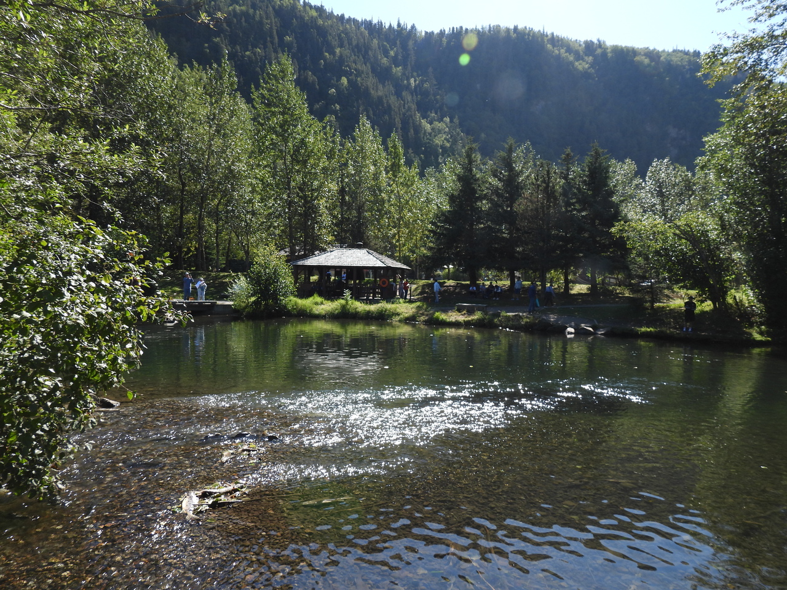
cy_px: 295
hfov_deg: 71.6
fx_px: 546
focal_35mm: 24
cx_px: 394
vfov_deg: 56.8
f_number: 2.8
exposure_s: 1/800
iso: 100
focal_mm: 4.3
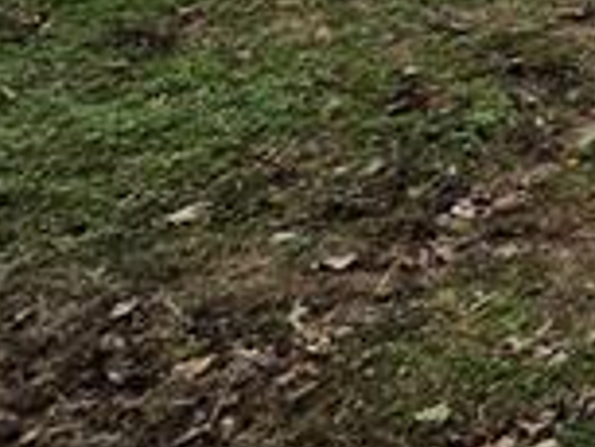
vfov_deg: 12.0
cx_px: 1575
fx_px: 1497
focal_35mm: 87
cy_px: -762
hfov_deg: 13.2
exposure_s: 1/3327
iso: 40
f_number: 1.9
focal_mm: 2.2
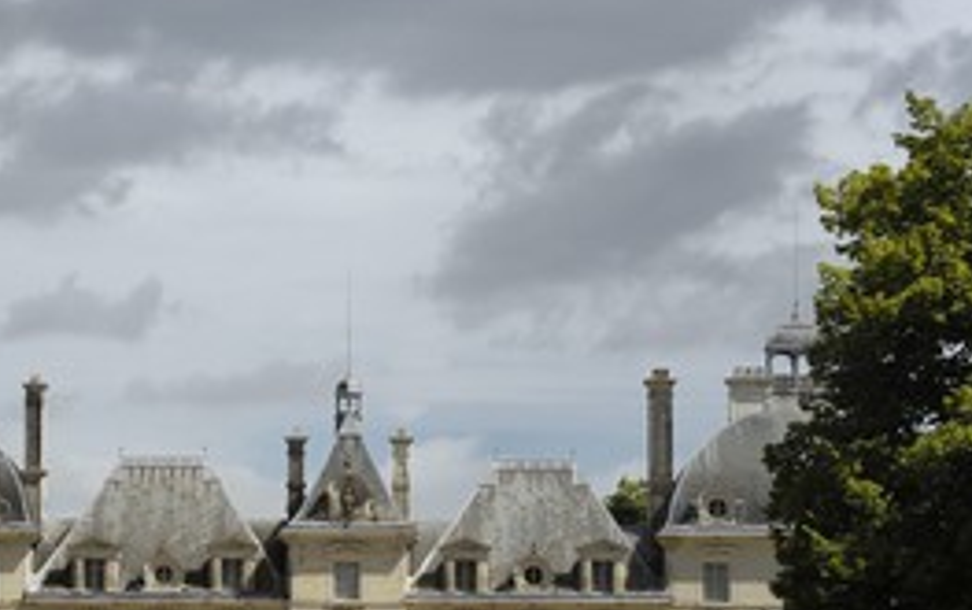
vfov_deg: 6.3
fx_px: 5569
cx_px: 349
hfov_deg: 10.0
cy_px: 492
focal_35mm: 210
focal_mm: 86
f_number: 9.5
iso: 100
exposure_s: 1/160
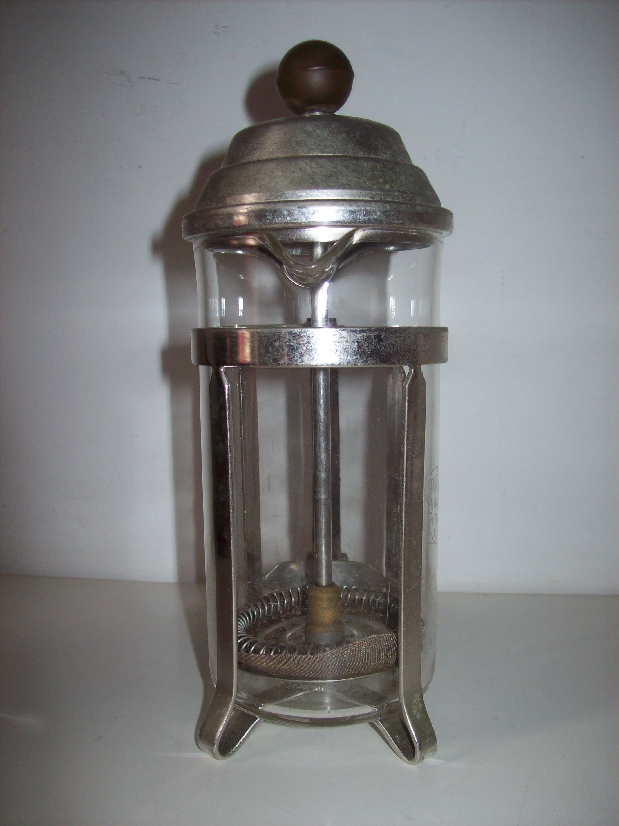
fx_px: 859
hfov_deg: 39.6
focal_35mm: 36
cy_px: 413
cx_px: 310
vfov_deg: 51.4
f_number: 2.7
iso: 80
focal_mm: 6
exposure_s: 1/64
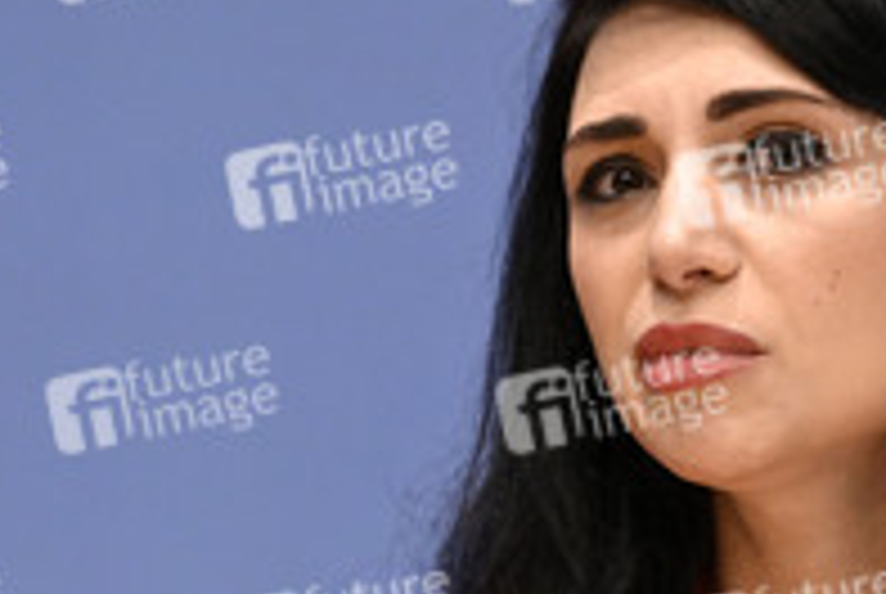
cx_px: 672
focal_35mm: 274
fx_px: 6753
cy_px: 513
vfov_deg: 5.0
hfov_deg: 7.5
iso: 4000
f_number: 5.6
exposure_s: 1/500
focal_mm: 120
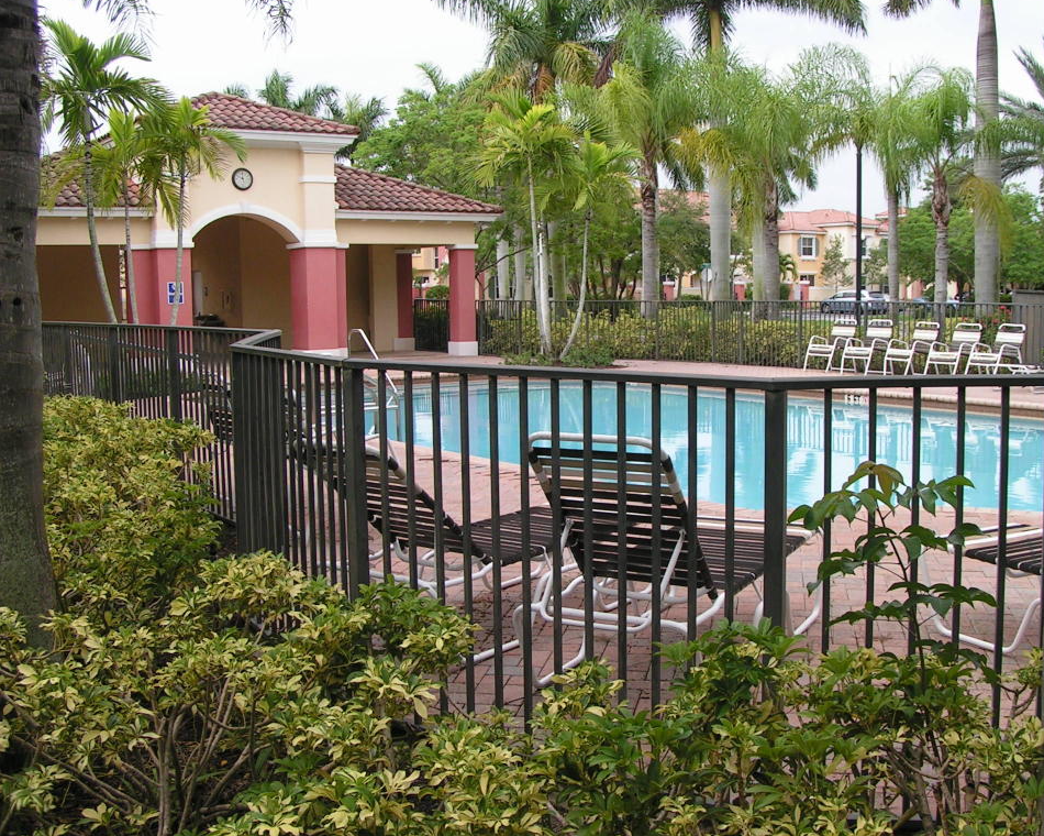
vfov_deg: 37.3
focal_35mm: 40
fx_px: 1236
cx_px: 562
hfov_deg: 45.8
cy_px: 415
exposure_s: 1/160
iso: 50
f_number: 5.6
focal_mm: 5.8
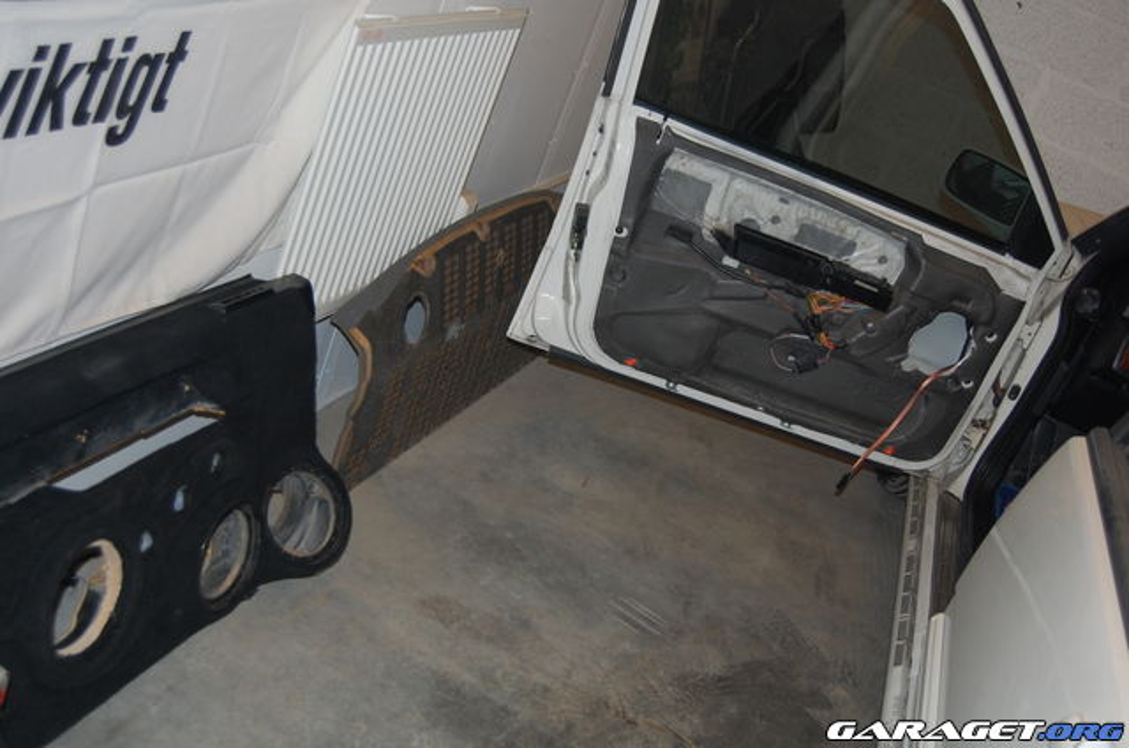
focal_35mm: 45
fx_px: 1408
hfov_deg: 43.7
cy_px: 374
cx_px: 564
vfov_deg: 29.7
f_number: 4.2
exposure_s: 1/60
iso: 400
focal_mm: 30
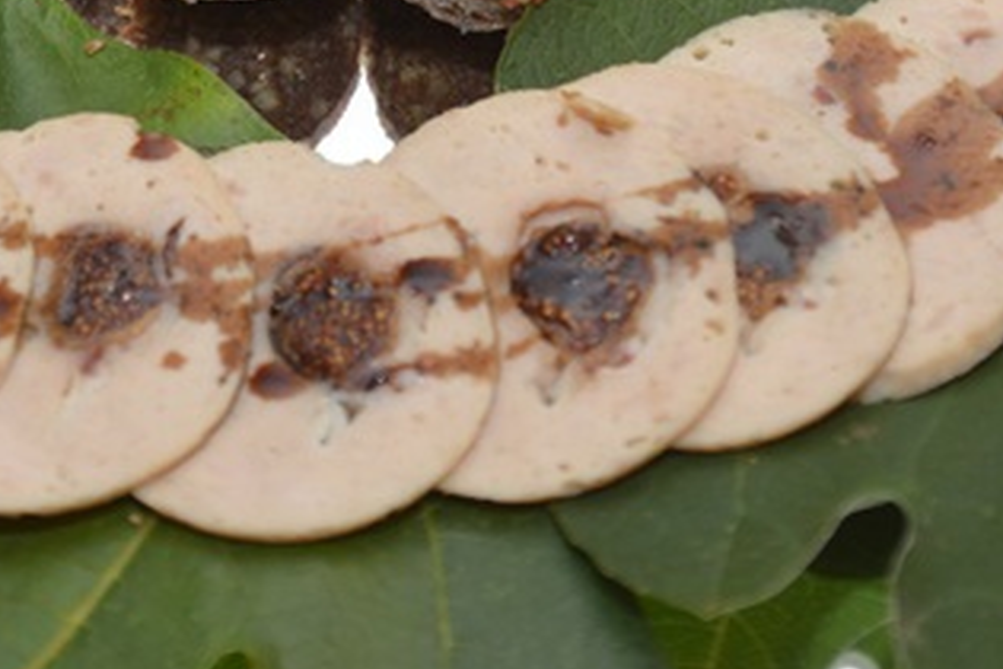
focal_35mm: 100
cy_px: -260
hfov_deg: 20.2
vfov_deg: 13.1
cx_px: 201
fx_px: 2786
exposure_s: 1/160
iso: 250
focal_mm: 35
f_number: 5
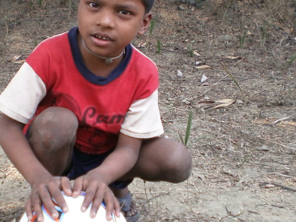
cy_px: 130
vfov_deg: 20.7
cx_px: 88
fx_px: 607
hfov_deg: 27.2
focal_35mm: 71
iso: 100
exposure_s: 1/125
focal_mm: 6.3
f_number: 3.1
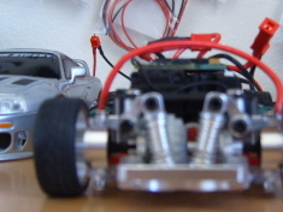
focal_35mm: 63
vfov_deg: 23.2
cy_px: 76
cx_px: 181
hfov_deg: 30.6
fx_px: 515
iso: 141
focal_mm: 6.2
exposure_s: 1/6
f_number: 2.9
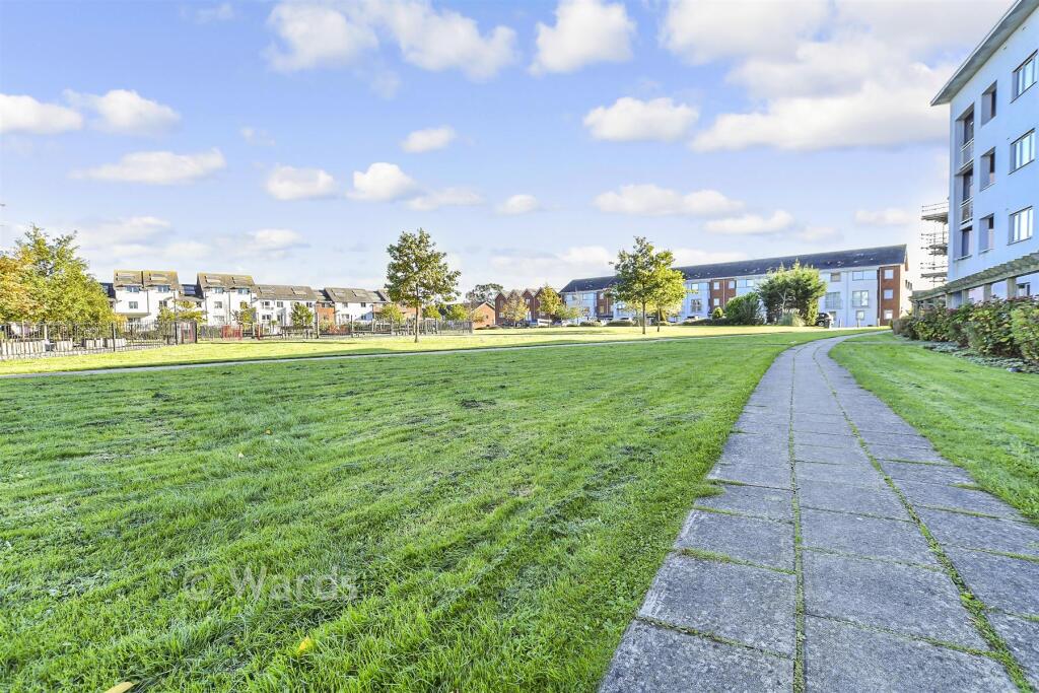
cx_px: 520
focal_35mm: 25
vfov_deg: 51.3
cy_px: 346
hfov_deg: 71.5
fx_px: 722
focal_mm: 17
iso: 160
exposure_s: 1/80
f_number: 8
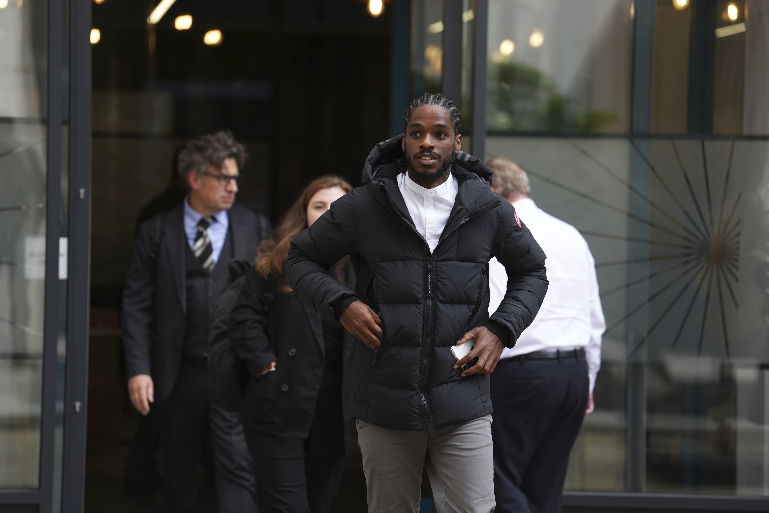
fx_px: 3140
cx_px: 384
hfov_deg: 14.0
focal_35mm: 147
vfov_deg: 9.3
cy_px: 256
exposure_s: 1/1000
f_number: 2.8
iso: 800
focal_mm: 147
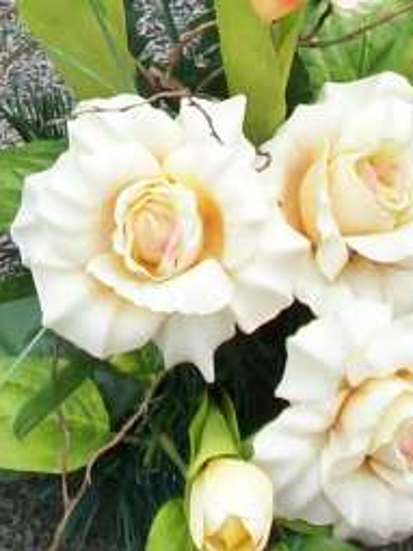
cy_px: -277
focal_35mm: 186
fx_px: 2961
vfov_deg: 10.3
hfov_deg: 7.9
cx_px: -74
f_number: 2.8
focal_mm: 6.2
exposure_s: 1/468
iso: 80
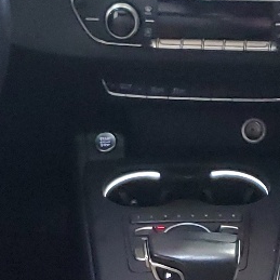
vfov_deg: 11.9
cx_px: 183
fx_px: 1299
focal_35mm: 142
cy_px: 391
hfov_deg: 12.3
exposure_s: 1/60.2
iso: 347
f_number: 1.5
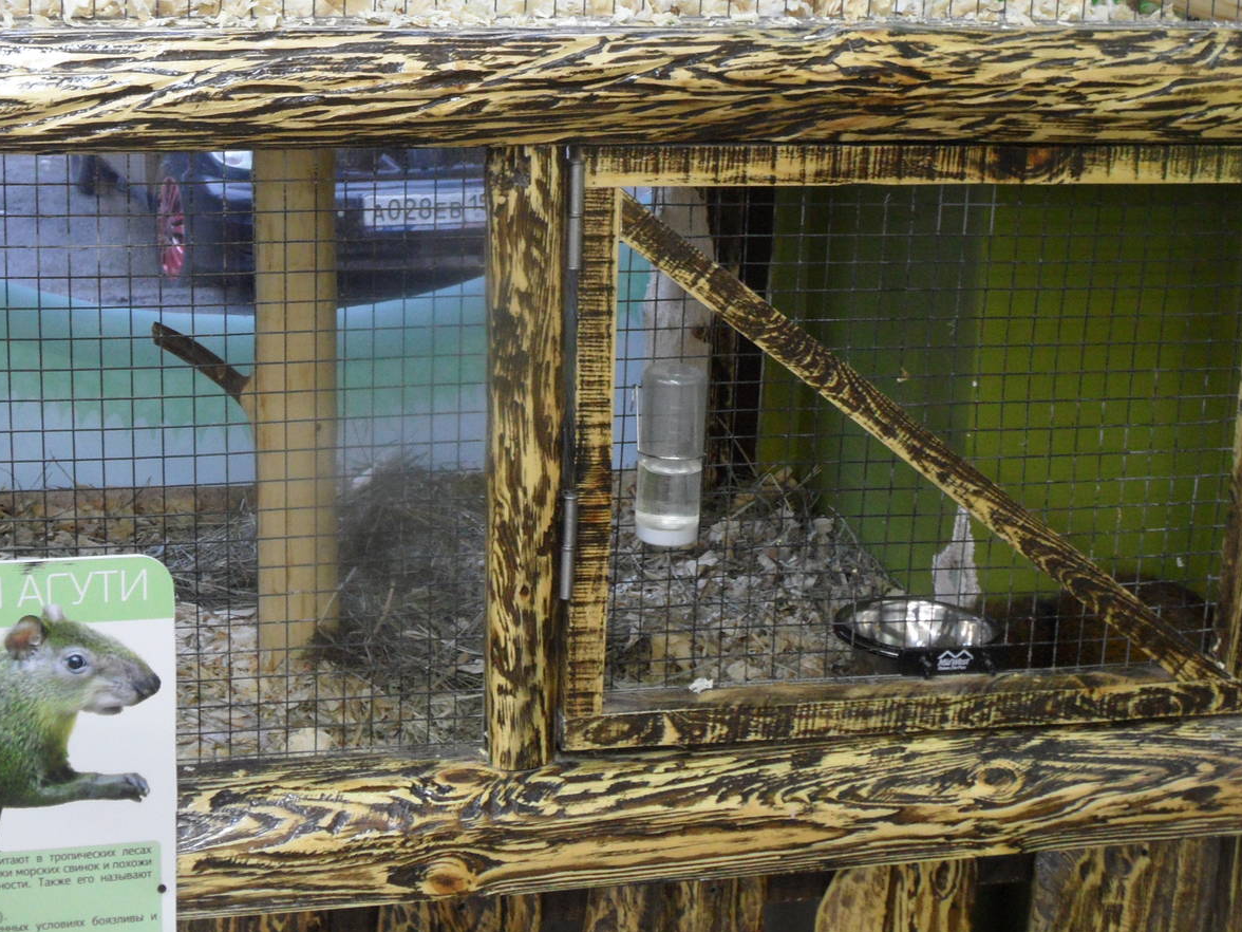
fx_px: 2440
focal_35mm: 68
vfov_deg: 21.6
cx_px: 451
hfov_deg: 28.4
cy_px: 440
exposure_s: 1/8
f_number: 3.8
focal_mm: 8.2
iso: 200
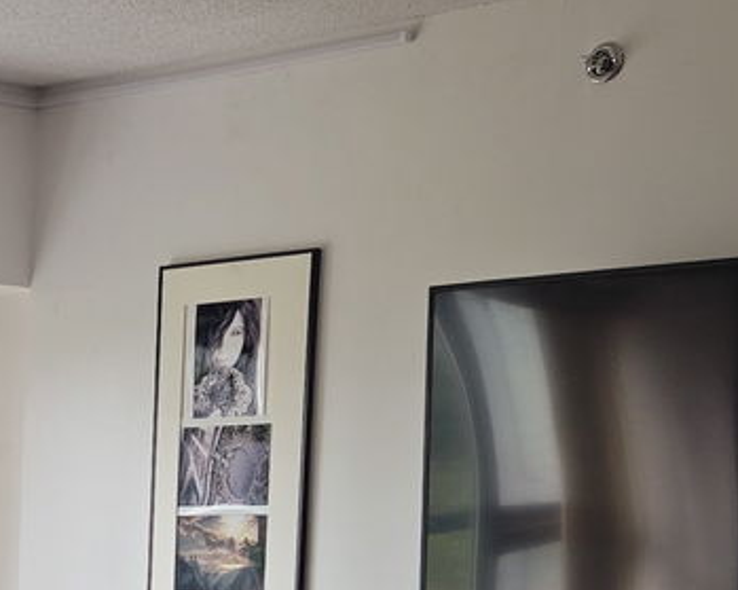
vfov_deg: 14.1
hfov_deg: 17.0
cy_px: 844
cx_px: -353
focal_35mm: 103
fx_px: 2249
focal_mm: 5.4
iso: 25
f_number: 1.8
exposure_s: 1/120
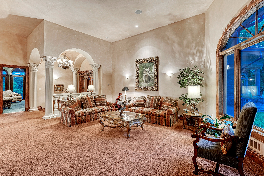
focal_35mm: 16
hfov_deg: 95.3
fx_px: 120
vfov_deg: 72.4
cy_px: 88
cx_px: 132
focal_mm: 16.4
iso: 800
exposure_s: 1/2.5
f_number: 7.1
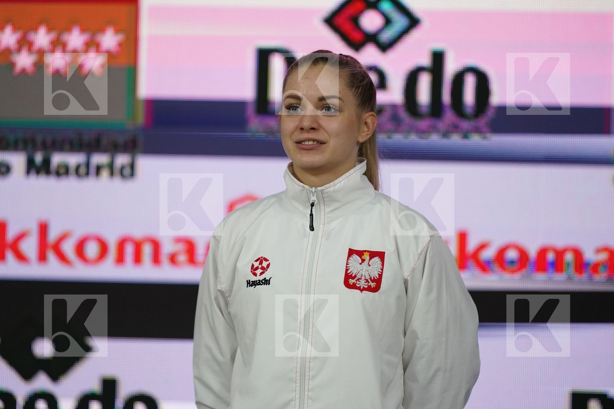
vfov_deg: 3.4
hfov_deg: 5.2
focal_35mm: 400
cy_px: 204
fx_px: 6822
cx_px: 307
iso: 2500
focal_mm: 400
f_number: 2.8
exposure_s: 1/500
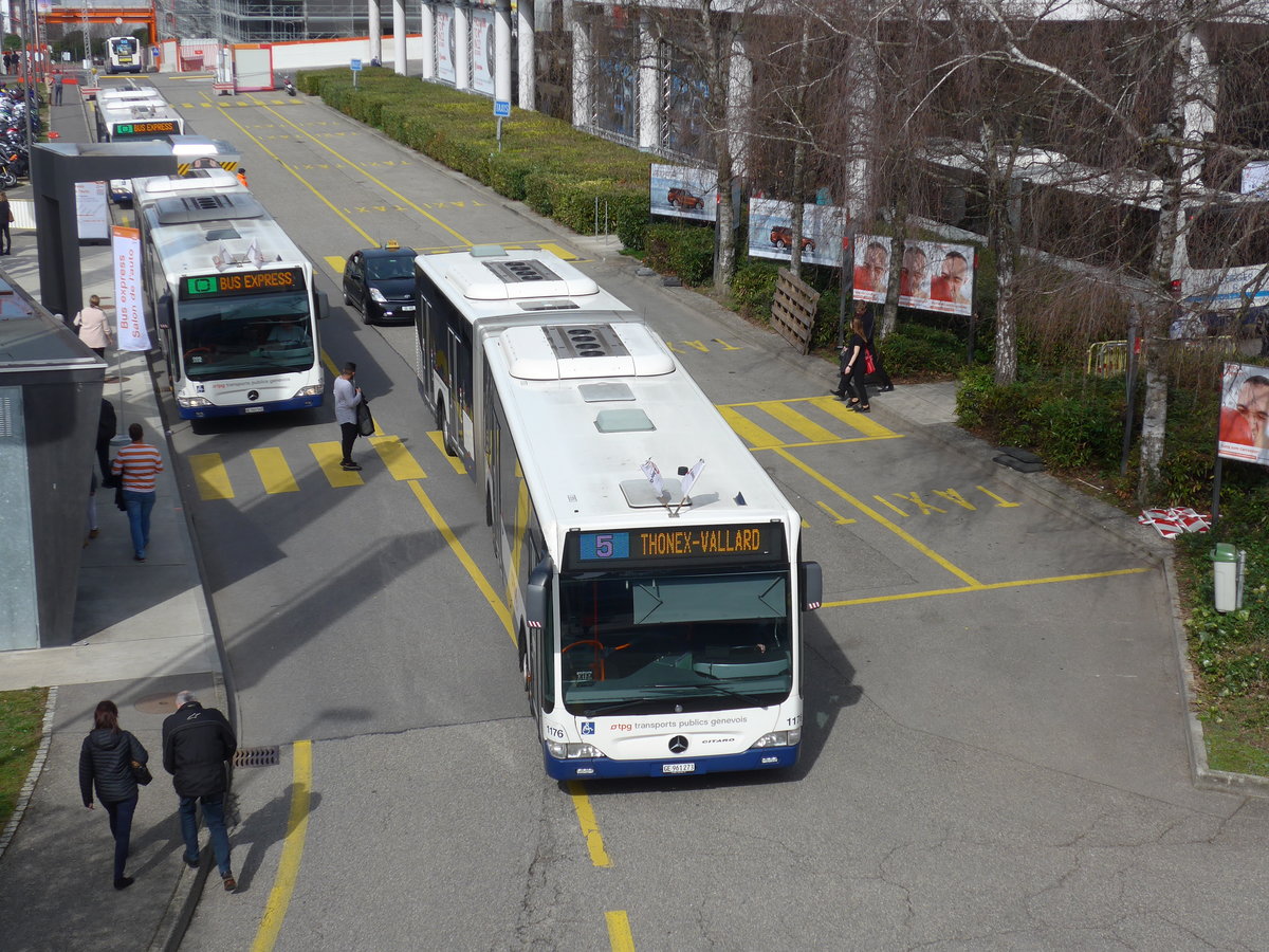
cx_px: 634
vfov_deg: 26.6
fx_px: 2016
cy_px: 476
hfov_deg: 34.9
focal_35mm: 55
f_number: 3.4
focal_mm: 11.3
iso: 80
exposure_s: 1/1300
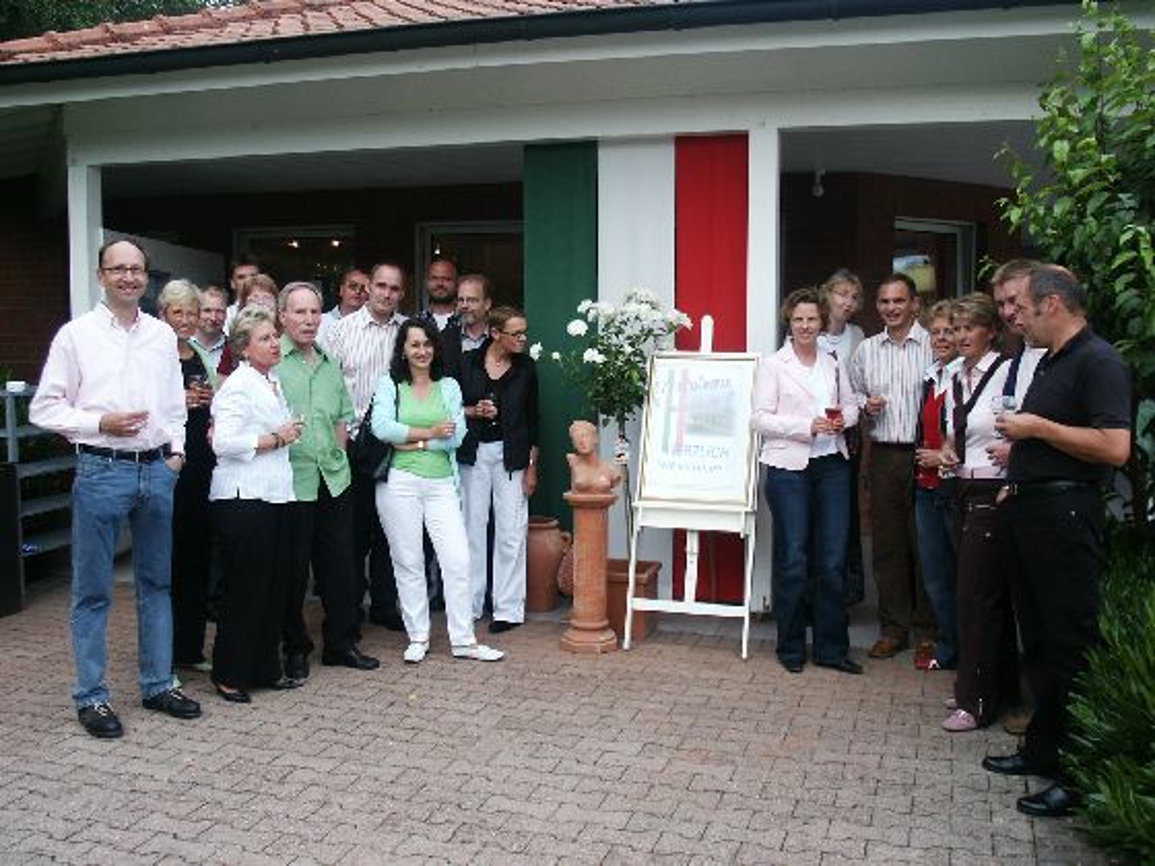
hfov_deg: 52.6
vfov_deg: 40.7
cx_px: 578
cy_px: 433
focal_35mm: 35
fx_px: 1168
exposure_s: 1/90
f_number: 3
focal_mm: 7.18
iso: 64
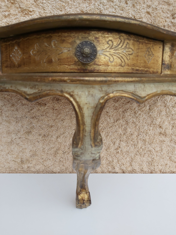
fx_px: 176
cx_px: 88
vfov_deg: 67.3
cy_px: 118
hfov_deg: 53.1
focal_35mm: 26
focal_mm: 3.92
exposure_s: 1/474
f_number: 1.7
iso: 64
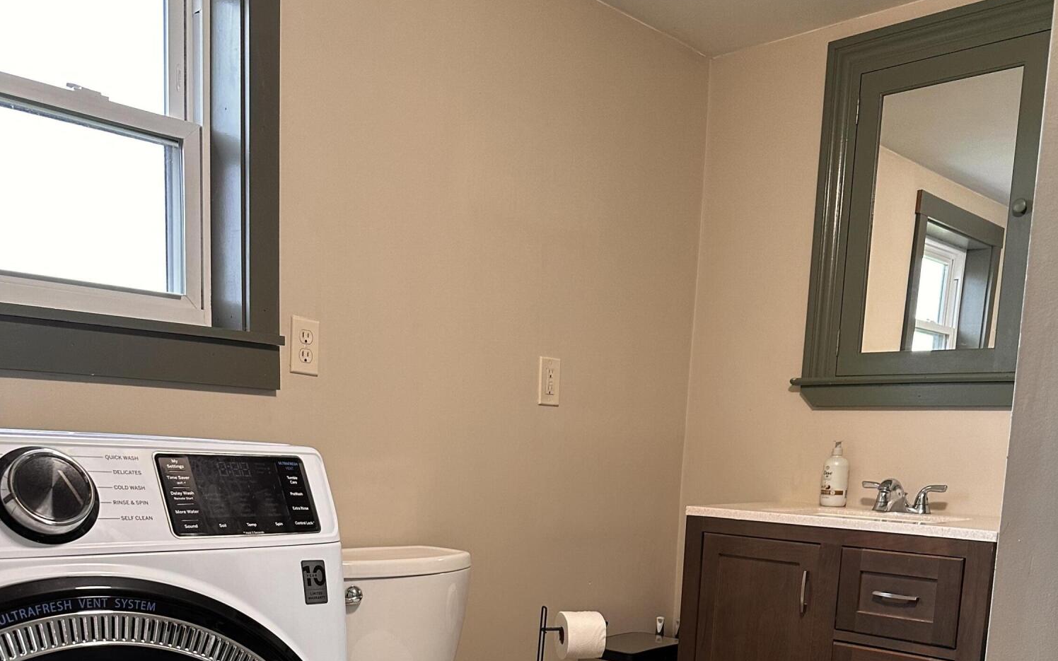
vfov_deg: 35.0
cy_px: 600
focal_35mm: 34
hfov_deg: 56.7
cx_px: 529
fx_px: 980
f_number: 1.78
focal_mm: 6.86
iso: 250
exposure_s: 1/60
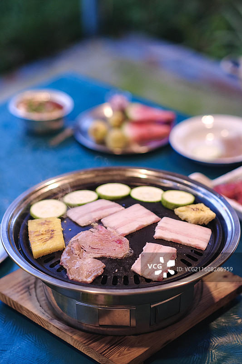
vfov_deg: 24.2
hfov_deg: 16.3
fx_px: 847
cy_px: 182
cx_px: 121
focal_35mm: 84
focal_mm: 56
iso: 320
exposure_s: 1/170
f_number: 1.4
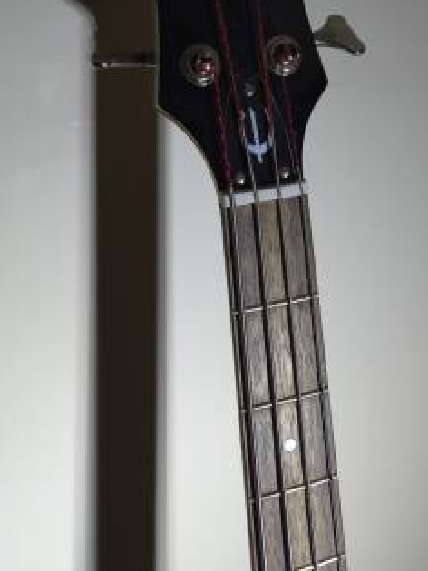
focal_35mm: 38
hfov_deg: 37.7
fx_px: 627
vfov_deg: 46.4
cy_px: 112
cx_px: 219
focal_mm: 5.4
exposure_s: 1/71
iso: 160
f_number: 1.8
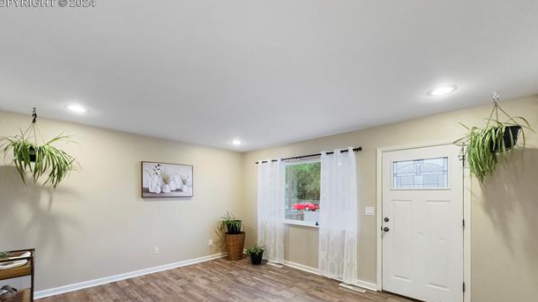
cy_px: 187
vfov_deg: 66.2
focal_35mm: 16
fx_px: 228
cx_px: 270
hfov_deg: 99.4
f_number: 2.2
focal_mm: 2.22
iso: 250
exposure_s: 1/60
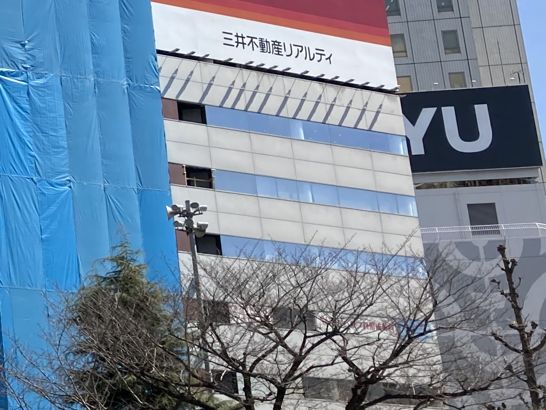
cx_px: -332
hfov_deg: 17.5
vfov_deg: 15.1
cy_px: 142
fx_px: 1546
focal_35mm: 98
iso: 20
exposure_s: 1/1779
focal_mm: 3.99
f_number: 1.8
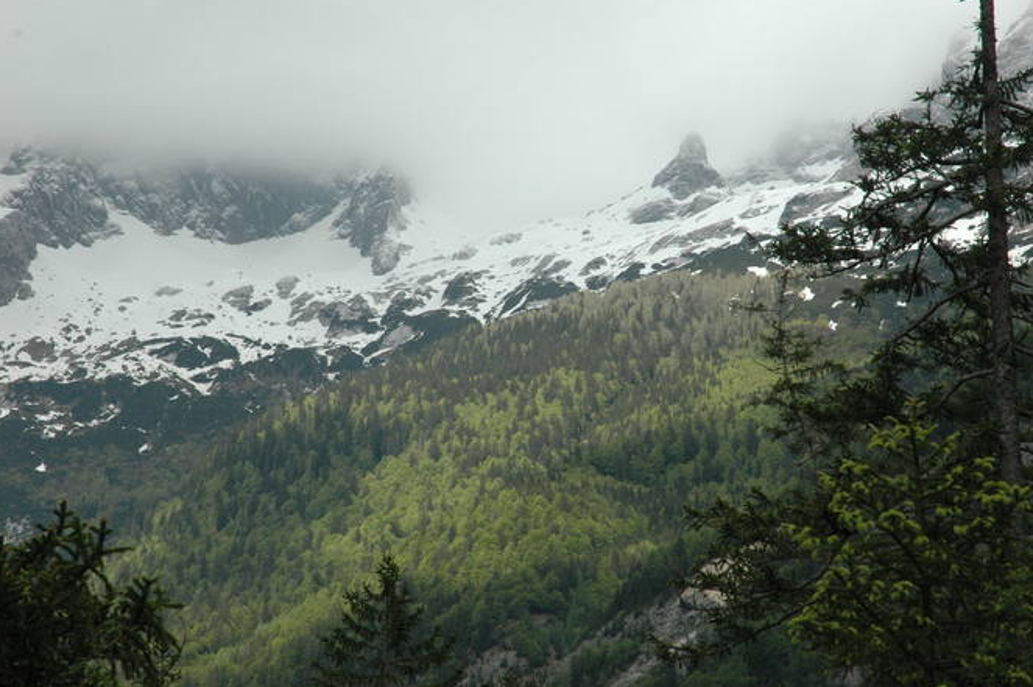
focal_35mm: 114
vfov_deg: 12.0
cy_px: 317
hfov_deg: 18.0
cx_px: 505
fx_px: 3269
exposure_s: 1/500
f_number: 11
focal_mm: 70
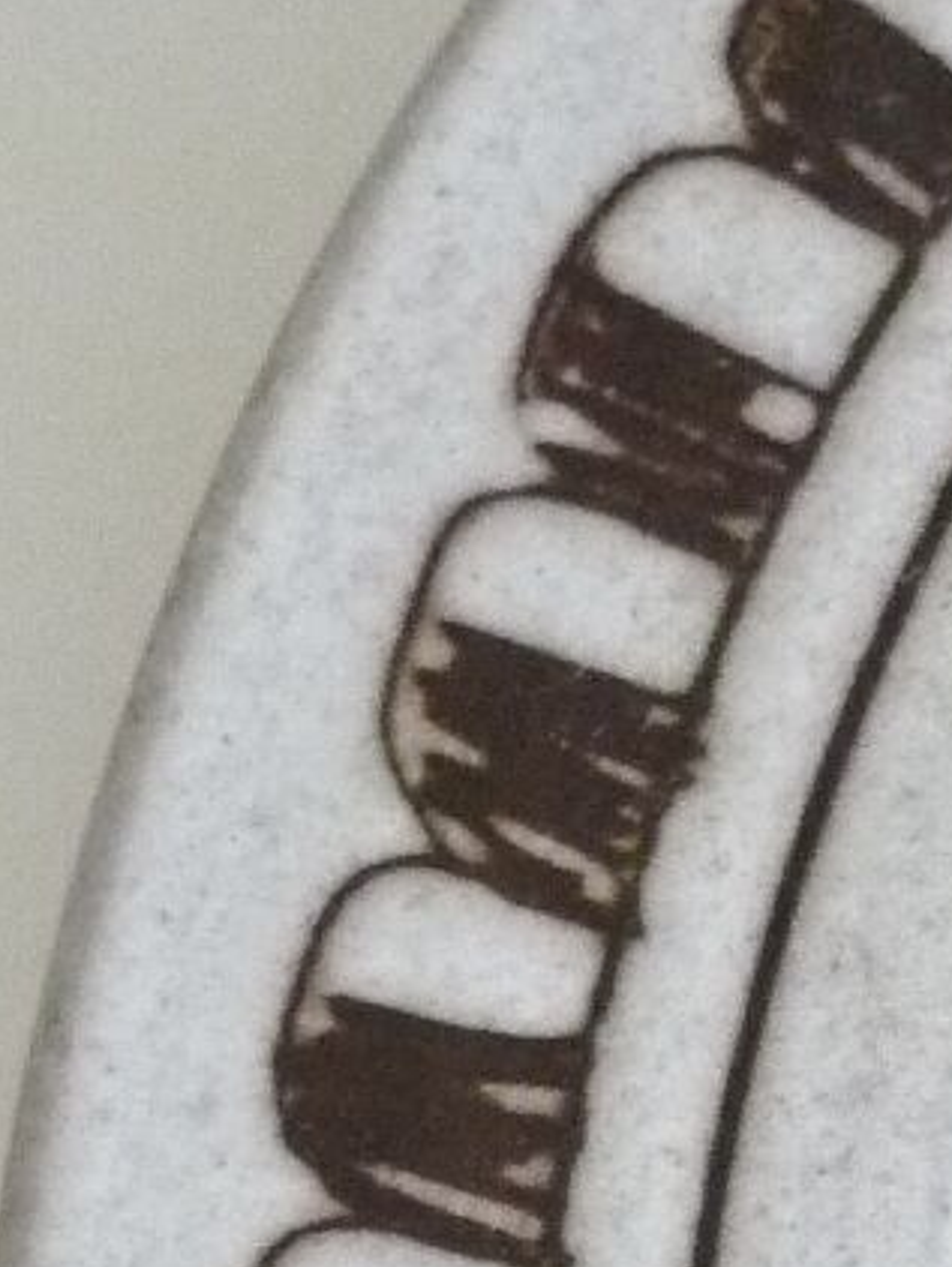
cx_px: 1718
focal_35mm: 160
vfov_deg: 11.9
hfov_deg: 8.9
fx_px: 5861
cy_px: 1789
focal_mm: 5.5
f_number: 2.8
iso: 400
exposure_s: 1/25
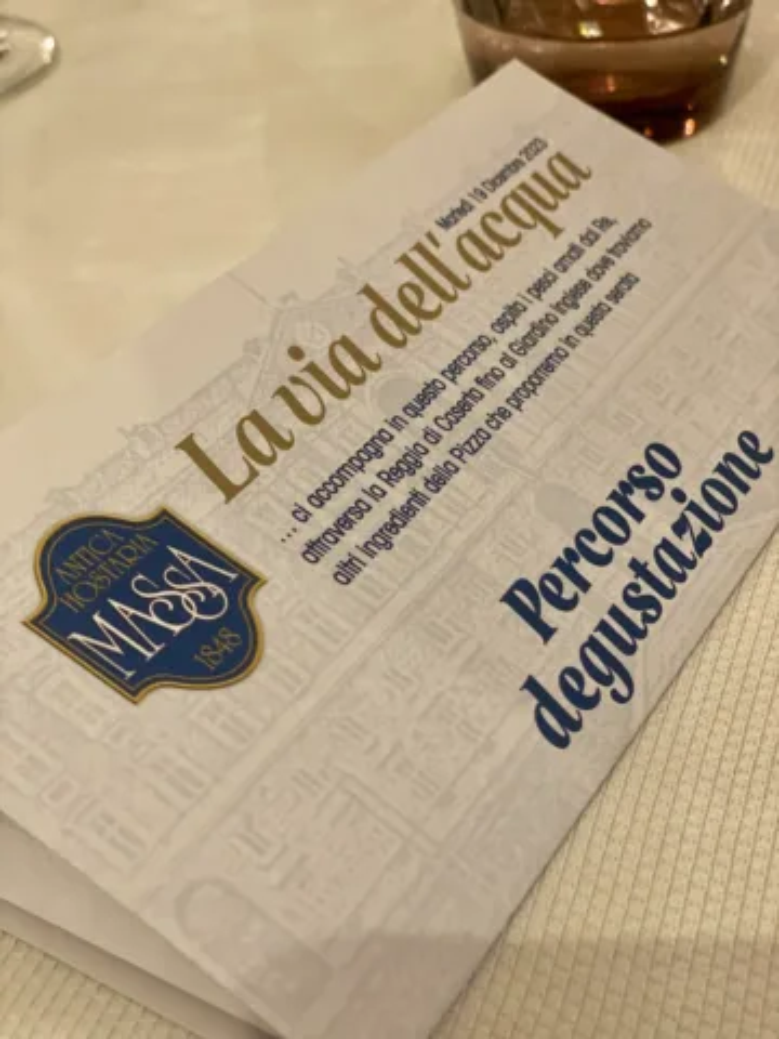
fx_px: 1560
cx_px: 390
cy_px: 520
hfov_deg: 28.0
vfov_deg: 36.8
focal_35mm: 52
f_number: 2
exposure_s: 1/33
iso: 250
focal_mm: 6
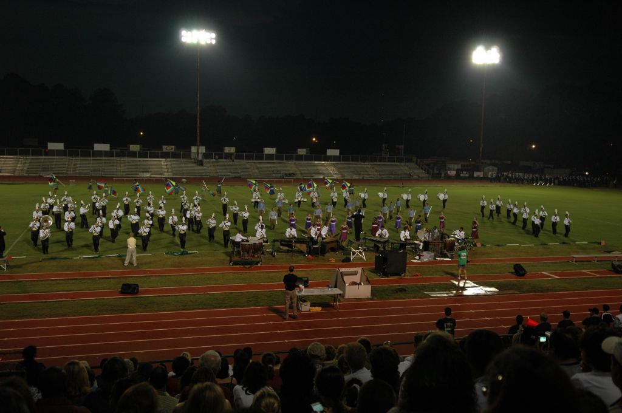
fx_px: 621
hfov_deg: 53.2
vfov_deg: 36.8
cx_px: 311
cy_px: 206
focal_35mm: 36
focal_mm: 24
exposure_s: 1/60
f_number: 2.8
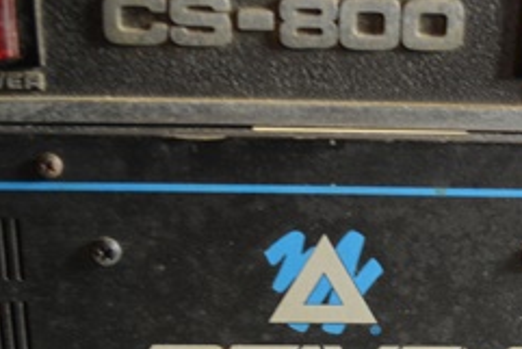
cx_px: 368
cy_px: 392
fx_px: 1190
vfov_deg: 16.2
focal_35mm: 82
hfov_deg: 24.6
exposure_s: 1/30
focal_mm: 22
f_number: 3.8
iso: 1400
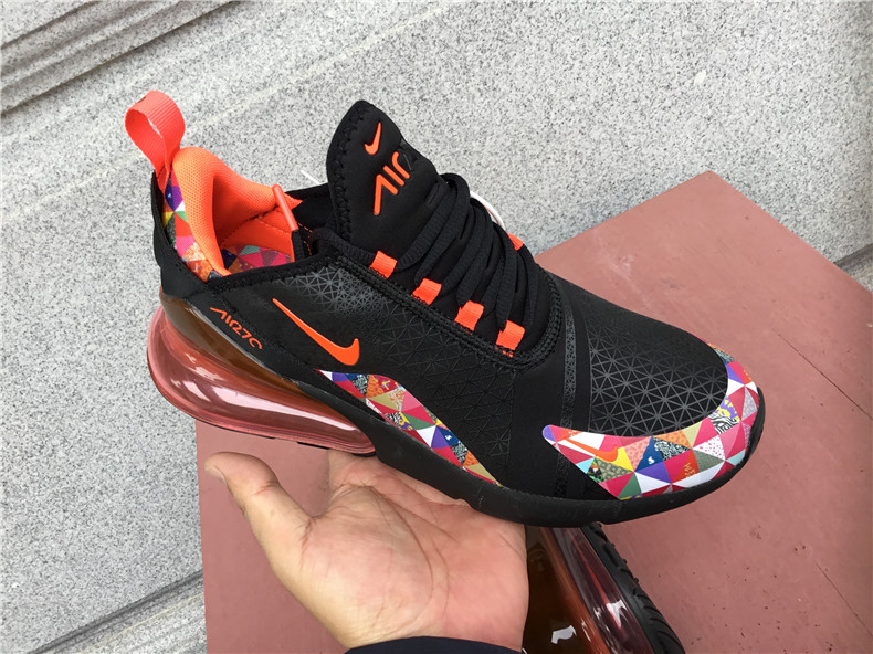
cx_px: 436
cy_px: 327
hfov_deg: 58.4
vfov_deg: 45.4
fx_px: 782
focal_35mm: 31
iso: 32
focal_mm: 3.3
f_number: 2.4
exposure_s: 1/100
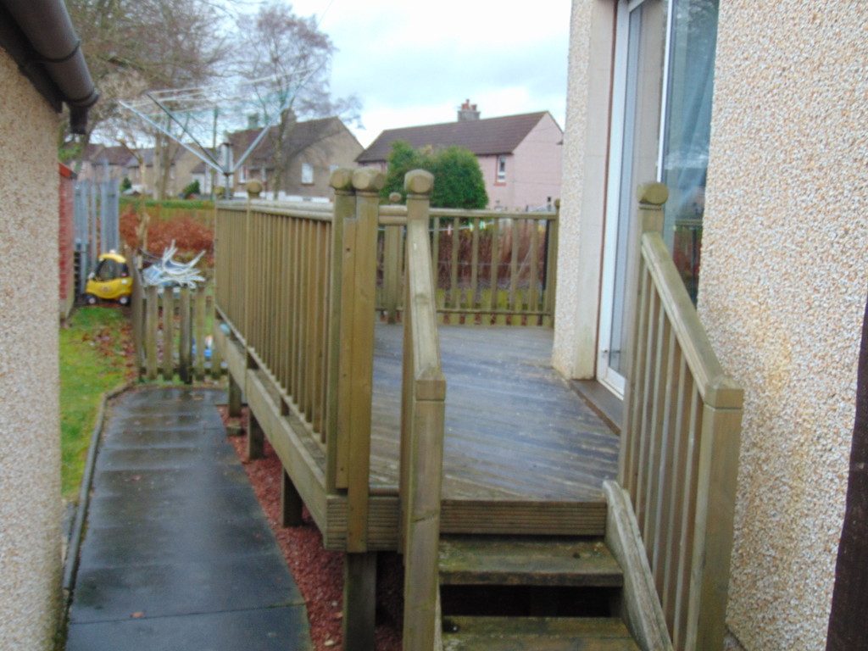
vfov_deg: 36.8
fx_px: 978
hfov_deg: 47.9
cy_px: 326
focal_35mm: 39
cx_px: 434
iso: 160
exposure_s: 1/30
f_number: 3.3
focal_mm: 6.9
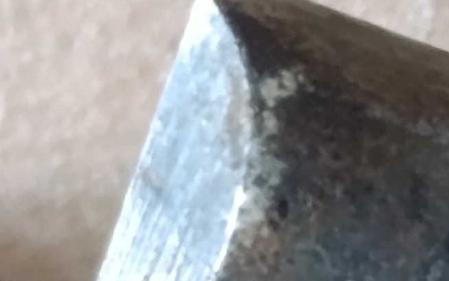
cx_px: 787
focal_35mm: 611
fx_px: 7479
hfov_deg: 3.4
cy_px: 577
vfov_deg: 2.1
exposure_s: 1/100
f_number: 1.6
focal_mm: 6.14
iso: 640
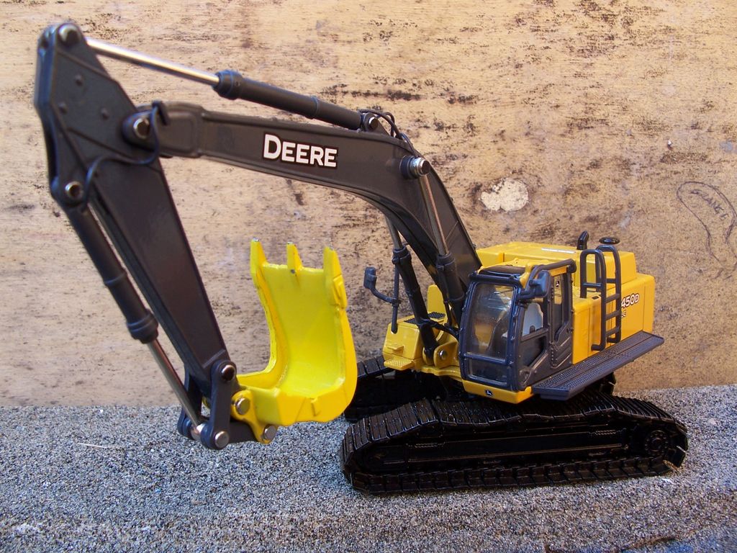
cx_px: 368
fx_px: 745
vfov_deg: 40.7
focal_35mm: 35
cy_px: 276
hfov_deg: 52.6
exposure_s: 1/180
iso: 80
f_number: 2.8
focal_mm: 6
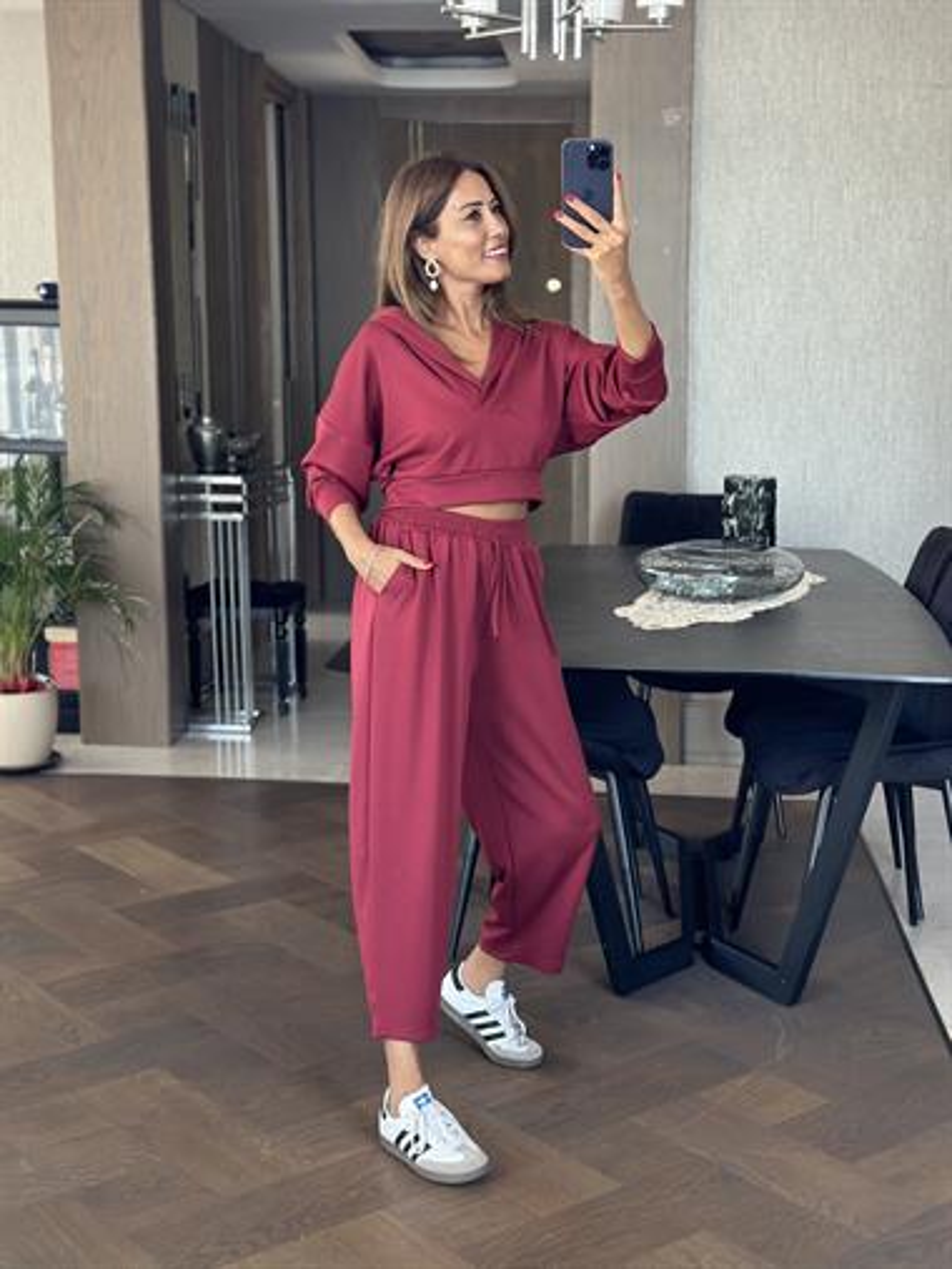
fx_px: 1759
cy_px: 634
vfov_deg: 39.6
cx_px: 476
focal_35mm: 48
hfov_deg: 30.3
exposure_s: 1/60
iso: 125
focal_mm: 6.86
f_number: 1.78
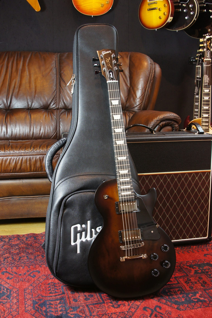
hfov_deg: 31.8
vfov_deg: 46.4
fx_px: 372
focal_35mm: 42
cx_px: 106
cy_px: 159
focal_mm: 28
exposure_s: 1/5
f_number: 8
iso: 400
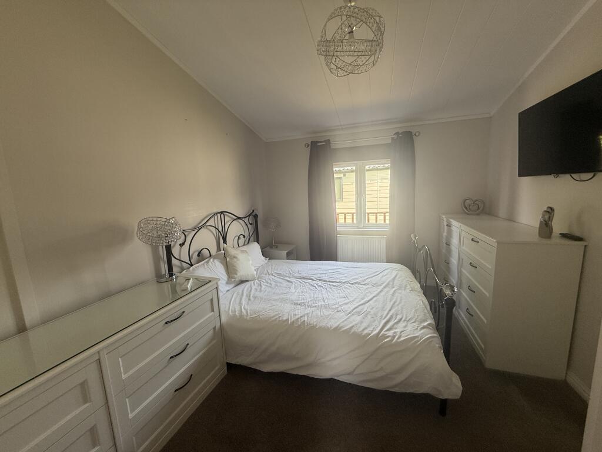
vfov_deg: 85.7
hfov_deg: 102.1
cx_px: 301
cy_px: 226
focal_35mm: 14
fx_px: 243
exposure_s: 1/99
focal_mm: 2.22
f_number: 2.2
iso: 125
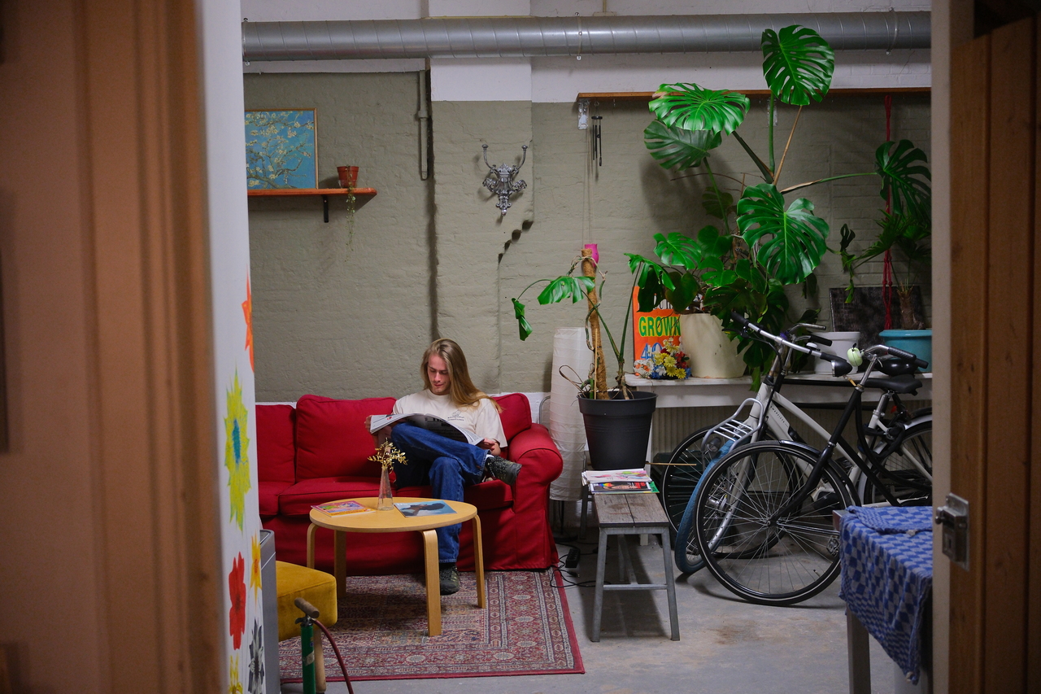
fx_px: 1185
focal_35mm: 41
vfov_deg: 32.6
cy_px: 347
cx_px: 520
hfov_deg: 47.4
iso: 1600
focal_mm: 27
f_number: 2.8
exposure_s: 1/60
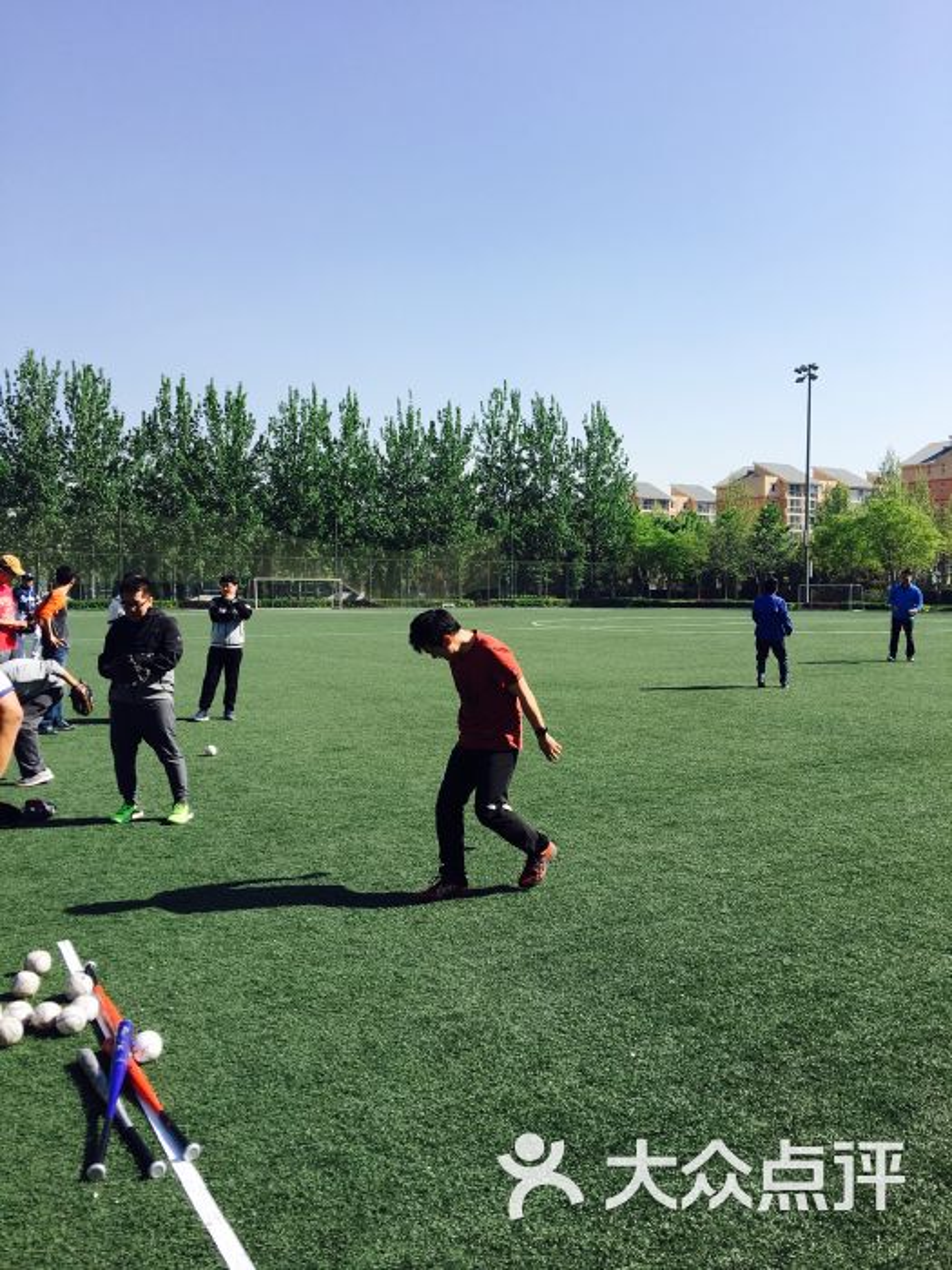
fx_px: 1063
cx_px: 476
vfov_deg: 61.7
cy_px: 635
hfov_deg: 48.2
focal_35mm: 29
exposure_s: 1/1115
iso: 25
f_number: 2.2
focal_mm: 4.15
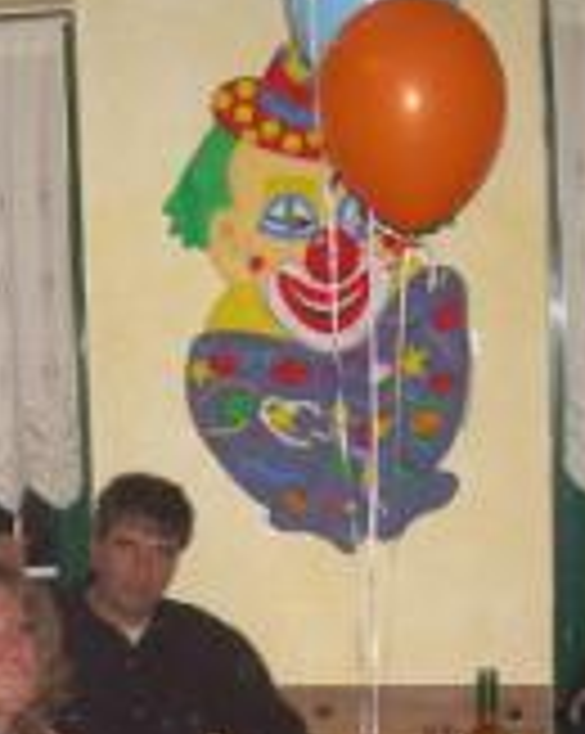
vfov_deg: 18.5
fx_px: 2212
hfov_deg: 14.8
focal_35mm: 102
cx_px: 18
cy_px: 653
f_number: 2.8
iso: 200
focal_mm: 6.3
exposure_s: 1/60
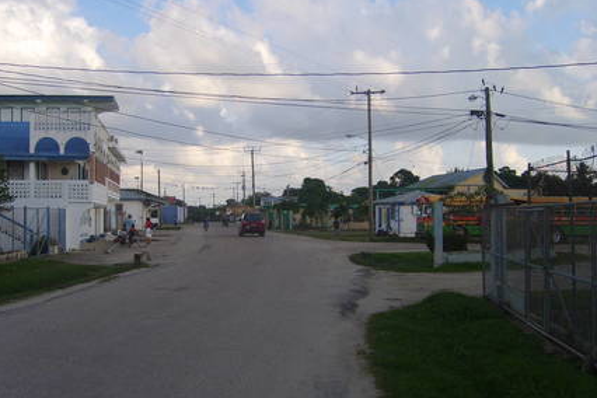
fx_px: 680
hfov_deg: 47.4
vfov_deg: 32.6
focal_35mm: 41
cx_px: 286
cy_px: 203
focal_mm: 5.8
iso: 50
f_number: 2.8
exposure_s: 1/750
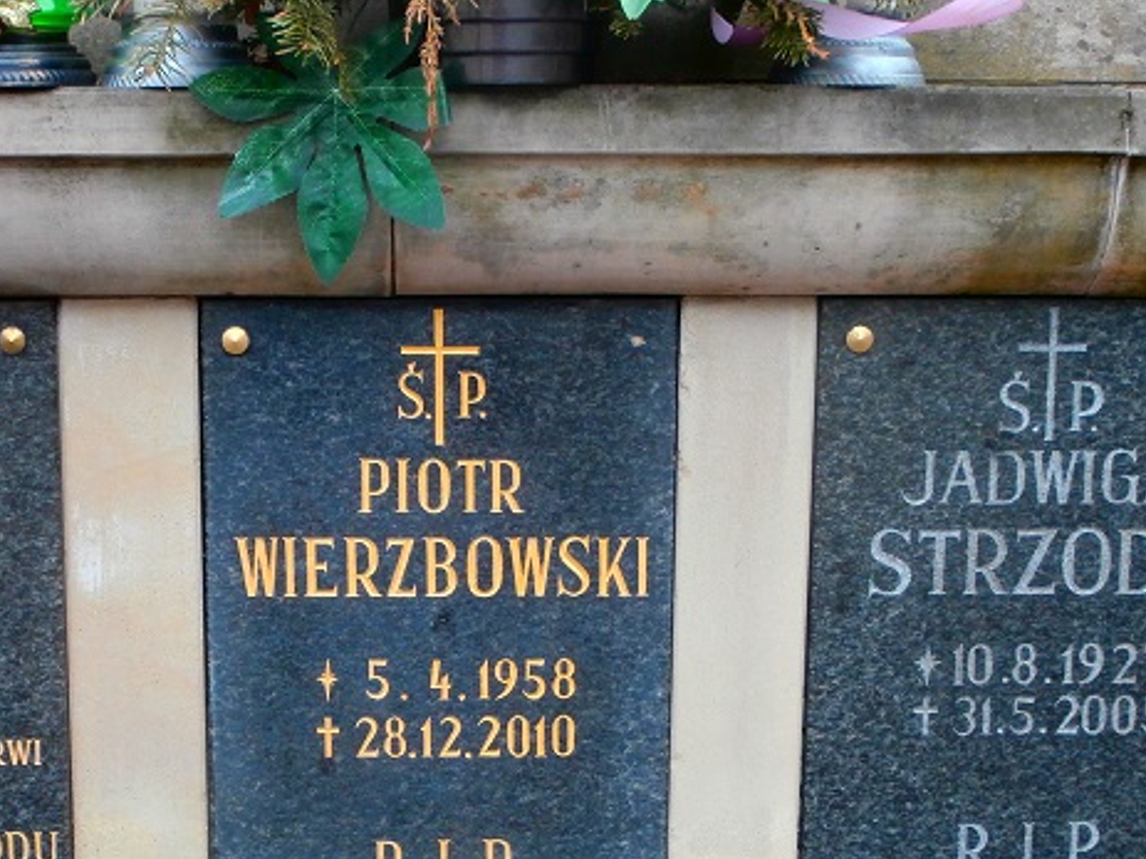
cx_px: 460
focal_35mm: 65
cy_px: 485
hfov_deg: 29.8
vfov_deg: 22.6
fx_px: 2151
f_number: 4.2
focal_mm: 8.29
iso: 200
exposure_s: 1/80
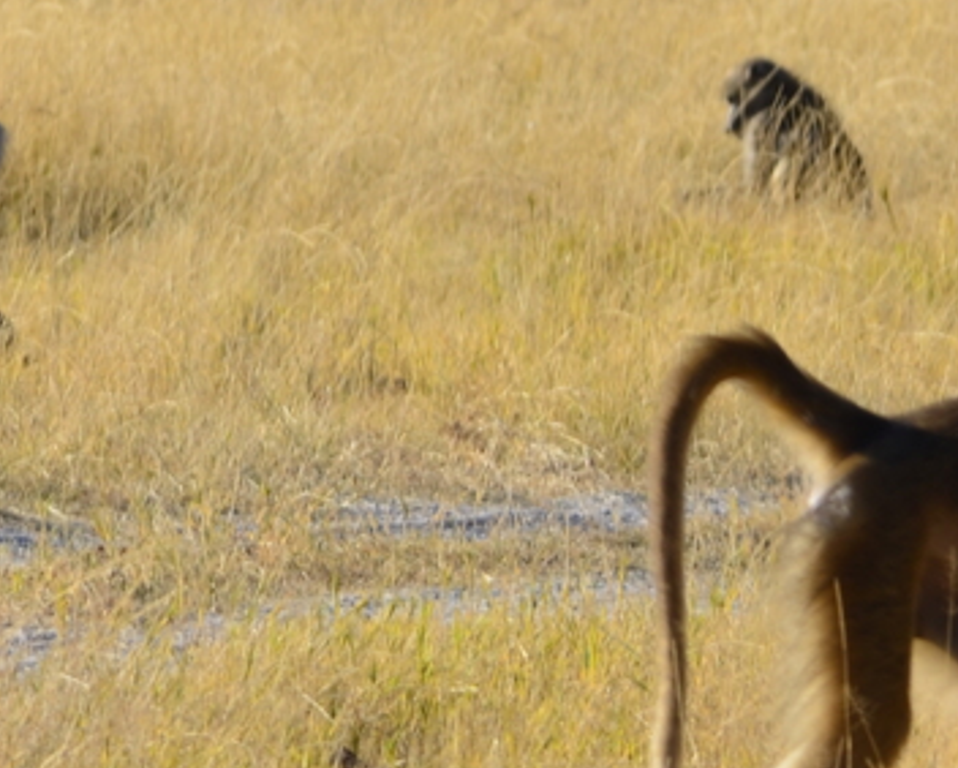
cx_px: -84
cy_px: -76
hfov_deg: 1.3
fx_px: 43433
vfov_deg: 1.0
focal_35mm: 1531
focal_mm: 300
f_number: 11
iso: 100
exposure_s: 1/125
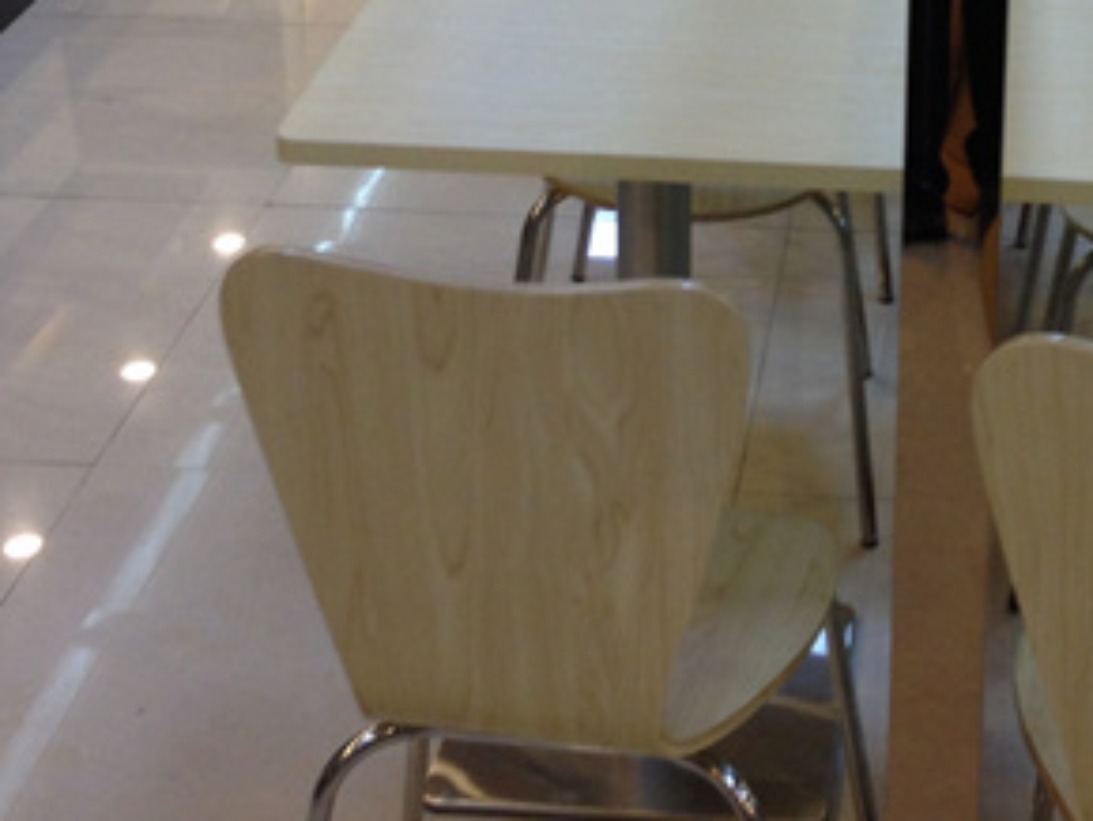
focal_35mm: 91
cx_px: 893
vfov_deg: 15.6
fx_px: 2876
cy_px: -181
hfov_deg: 21.2
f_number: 2.4
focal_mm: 4.12
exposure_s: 1/20
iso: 80
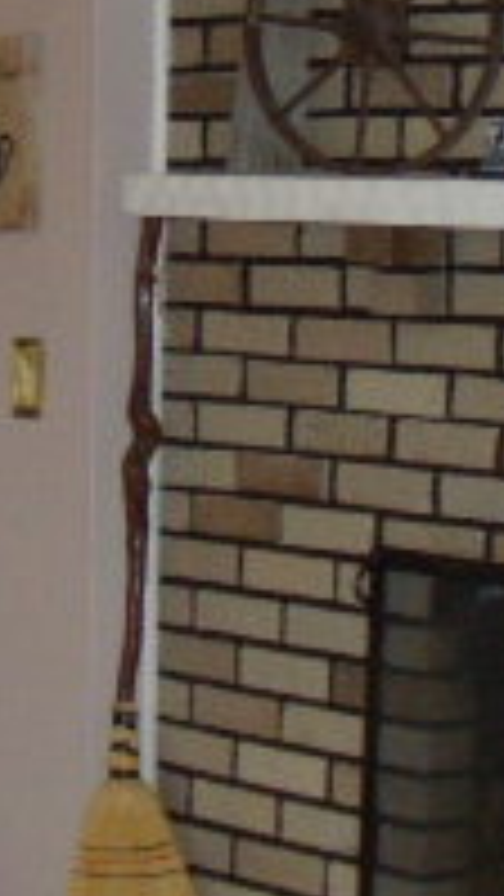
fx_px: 2992
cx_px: 68
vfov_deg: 16.9
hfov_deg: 9.6
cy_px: 216
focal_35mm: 126
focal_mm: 6.4
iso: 320
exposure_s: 1/30
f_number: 3.6
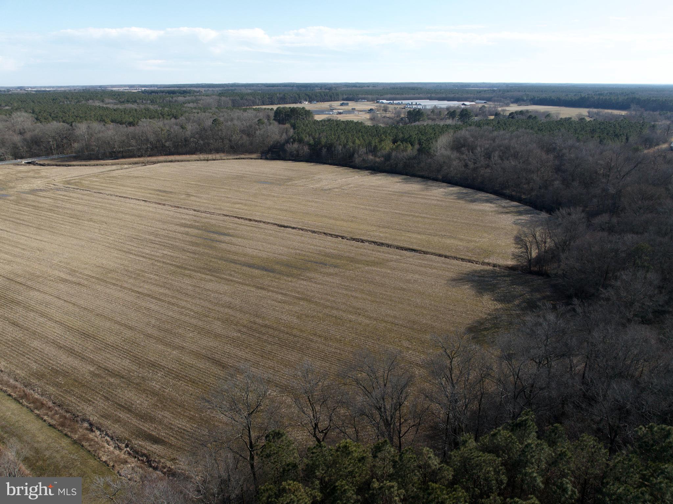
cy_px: 252
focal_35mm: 24
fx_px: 466
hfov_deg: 71.6
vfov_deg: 56.8
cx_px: 336
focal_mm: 12.29
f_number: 2.8
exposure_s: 1/2000
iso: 170
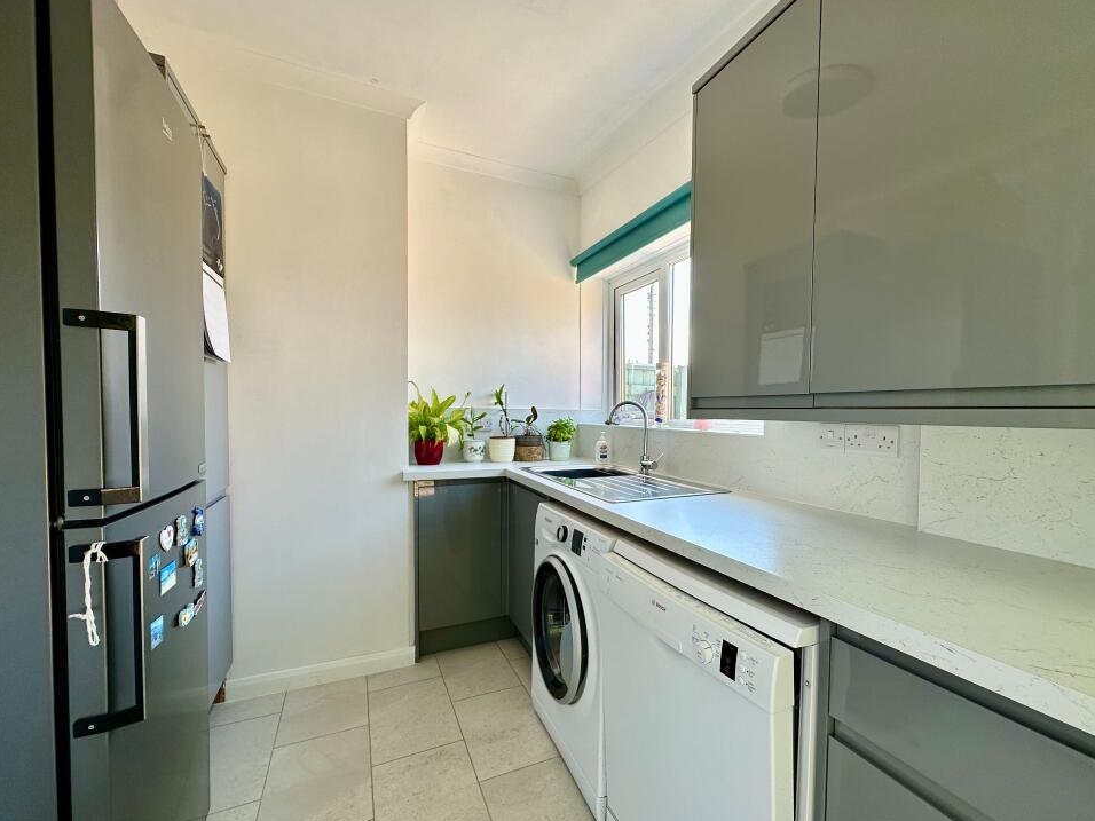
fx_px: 474
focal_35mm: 15
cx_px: 583
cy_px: 429
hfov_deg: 98.0
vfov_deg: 81.7
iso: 40
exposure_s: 1/99
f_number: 2.2
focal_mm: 2.22
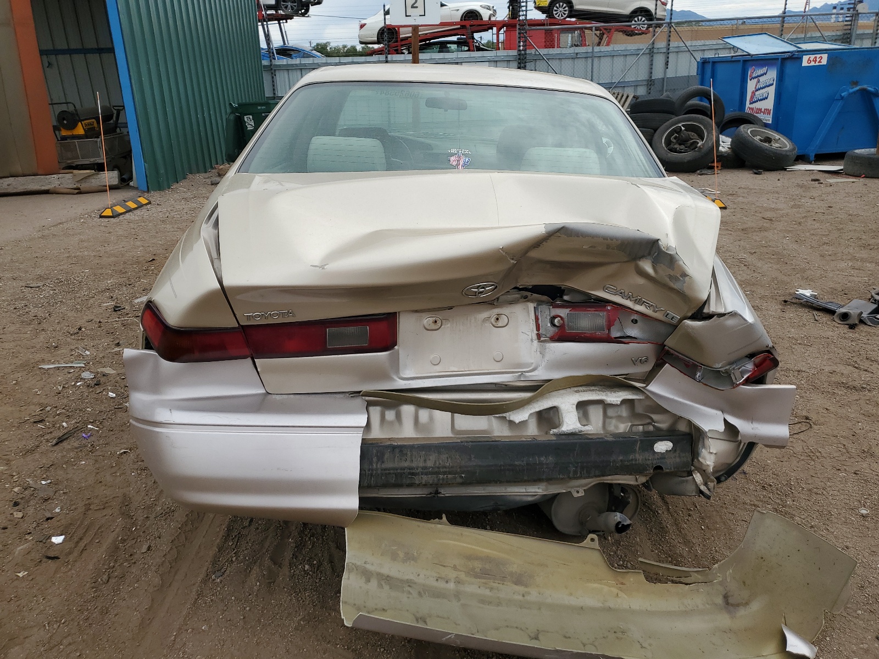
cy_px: 330
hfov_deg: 67.3
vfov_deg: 53.1
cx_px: 440
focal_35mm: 26
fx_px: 660
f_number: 1.5
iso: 50
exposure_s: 1/3333
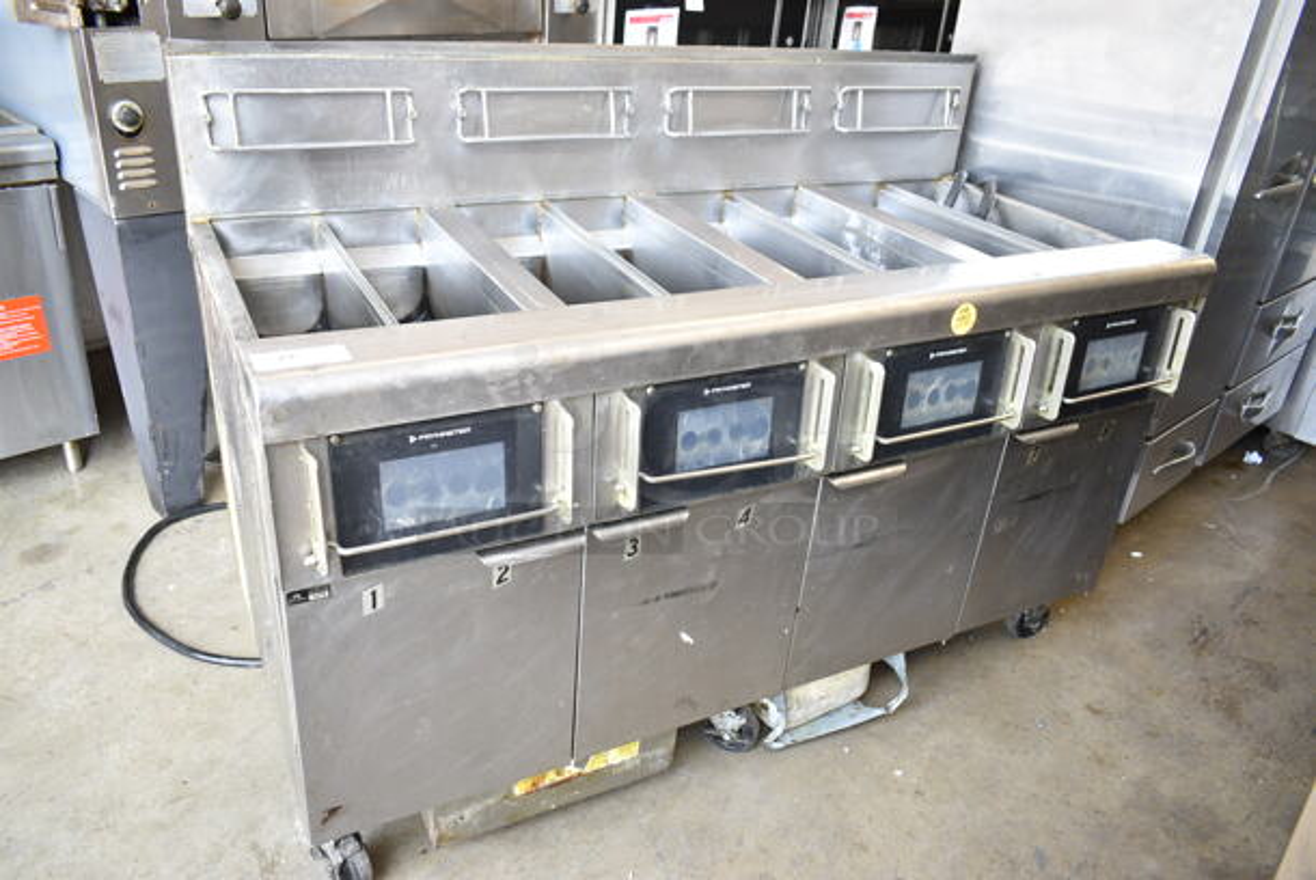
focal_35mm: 27
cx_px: 658
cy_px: 440
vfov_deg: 48.0
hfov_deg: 67.3
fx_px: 988
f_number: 3.5
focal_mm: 18
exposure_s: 1/30
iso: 220
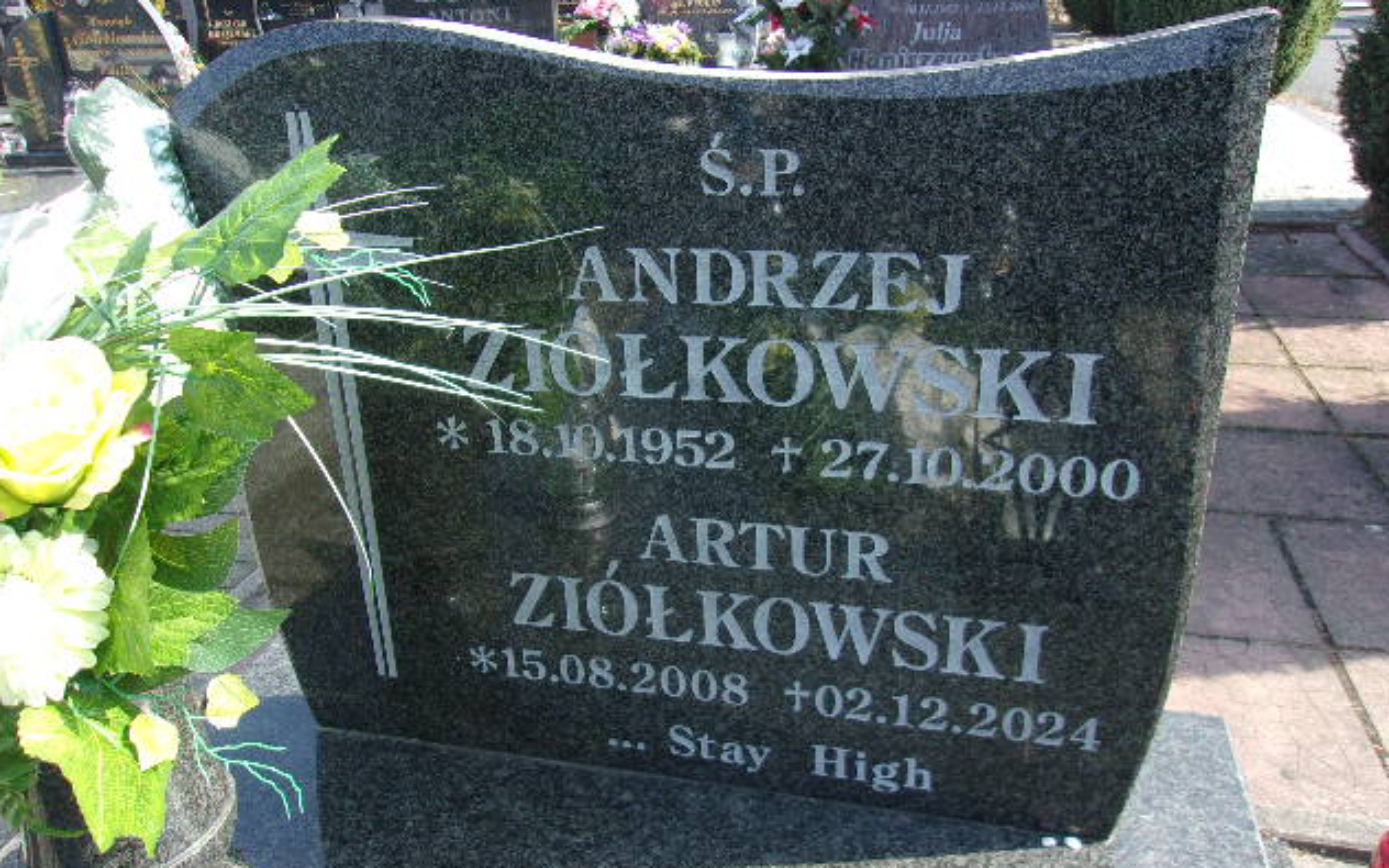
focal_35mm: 29
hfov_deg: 64.6
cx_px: 697
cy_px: 407
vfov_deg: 43.1
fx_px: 1098
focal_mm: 4.9
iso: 80
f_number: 3
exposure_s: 1/280
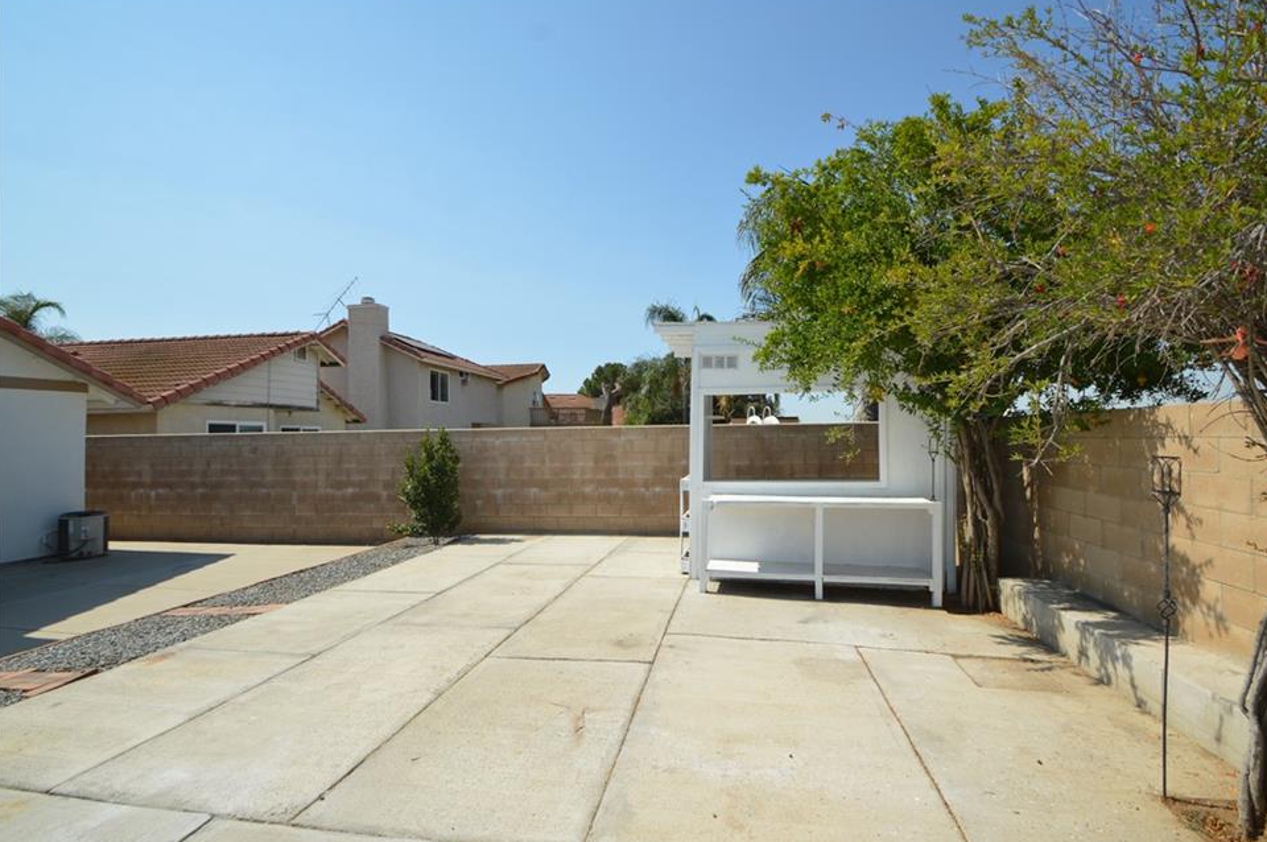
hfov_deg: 96.7
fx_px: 563
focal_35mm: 16
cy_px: 436
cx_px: 670
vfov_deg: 73.6
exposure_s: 1/200
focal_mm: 10
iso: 100
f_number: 9
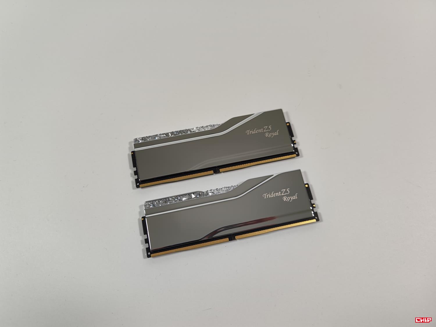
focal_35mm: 25
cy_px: 164
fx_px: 315
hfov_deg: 69.4
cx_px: 218
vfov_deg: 54.9
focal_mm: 6.78
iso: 63
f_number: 1.85
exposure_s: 1/100
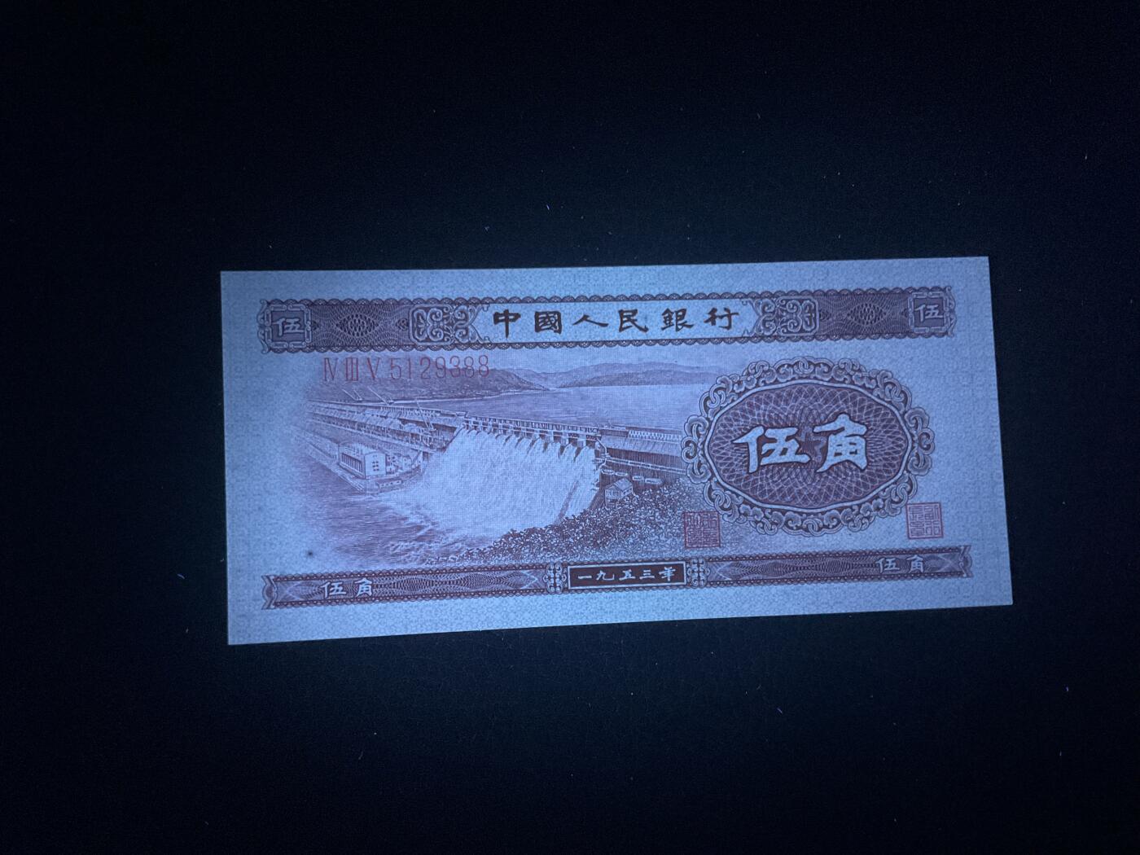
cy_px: 428
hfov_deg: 61.7
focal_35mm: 29
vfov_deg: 48.2
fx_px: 955
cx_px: 570
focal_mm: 3
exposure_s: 1/30
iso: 500
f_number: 1.8
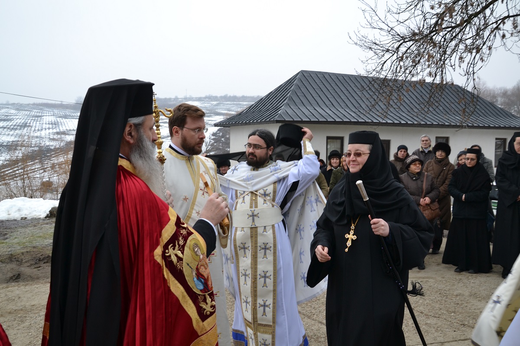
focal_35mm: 32
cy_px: 173
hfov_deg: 59.5
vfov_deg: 41.7
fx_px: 455
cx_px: 260
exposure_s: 1/125
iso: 320
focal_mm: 21
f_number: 5.6
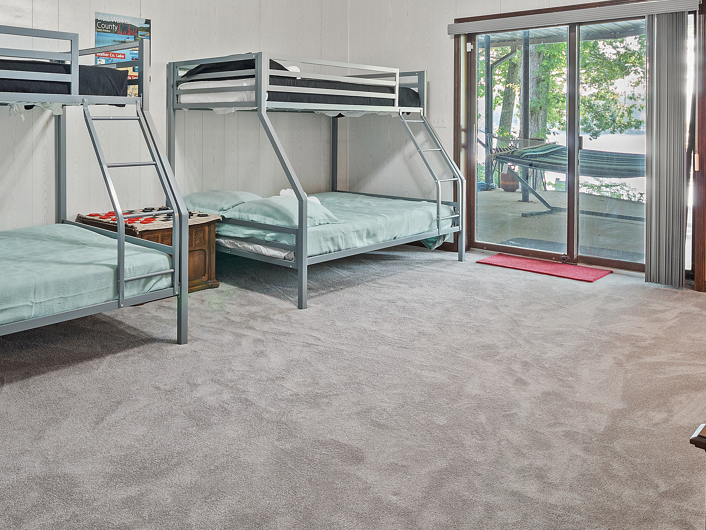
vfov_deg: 45.7
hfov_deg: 61.3
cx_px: 295
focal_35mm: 29
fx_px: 591
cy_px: 105
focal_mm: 8
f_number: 5.6
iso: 400
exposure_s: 1/3
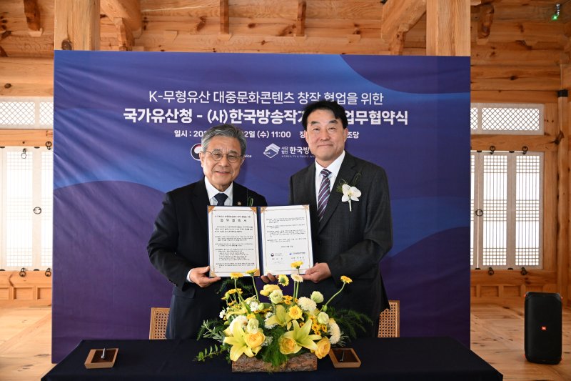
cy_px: 190
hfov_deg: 49.6
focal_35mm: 39
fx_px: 618
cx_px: 286
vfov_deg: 34.2
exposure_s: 1/160
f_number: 5.6
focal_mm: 39
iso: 3200
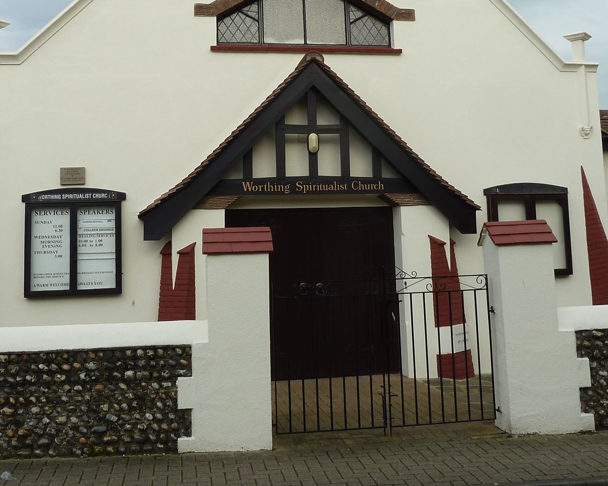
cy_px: 116
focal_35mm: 45
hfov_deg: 41.2
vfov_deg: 32.7
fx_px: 809
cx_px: 315
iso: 80
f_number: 4
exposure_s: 1/160
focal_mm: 4.1
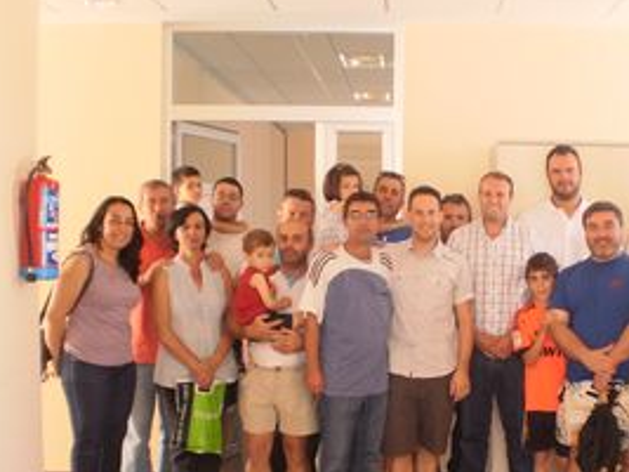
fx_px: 981
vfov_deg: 26.7
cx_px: 462
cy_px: 340
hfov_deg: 34.9
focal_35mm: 54
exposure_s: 1/30
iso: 125
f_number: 3.1
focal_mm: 6.3
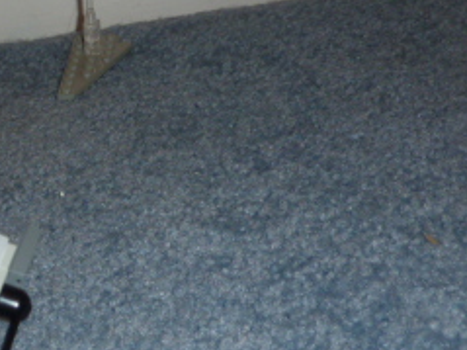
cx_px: 10
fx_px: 903
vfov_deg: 21.9
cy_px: 153
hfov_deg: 27.5
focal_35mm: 67
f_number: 3.3
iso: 100
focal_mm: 4.1
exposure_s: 1/30
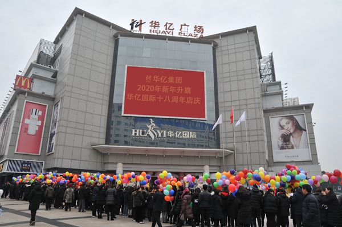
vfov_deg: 28.0
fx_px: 456
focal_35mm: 48
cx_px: 171
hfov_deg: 41.1
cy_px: 114
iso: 400
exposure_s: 1/320
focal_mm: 32
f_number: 9
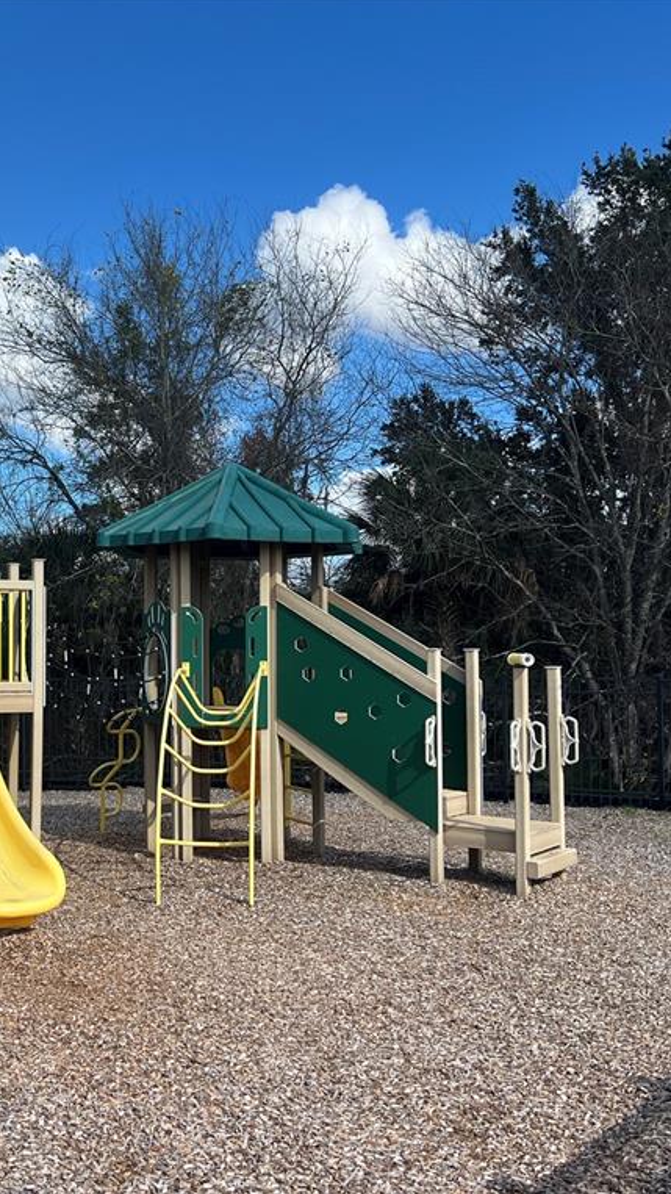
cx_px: 99
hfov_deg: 30.1
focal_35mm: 38
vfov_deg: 52.8
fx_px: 1202
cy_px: 595
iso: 50
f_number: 1.5
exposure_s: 1/4115
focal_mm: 5.7
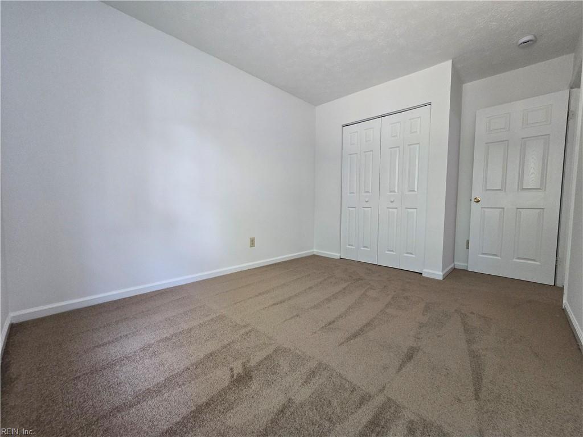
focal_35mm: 13
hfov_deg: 106.2
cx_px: 292
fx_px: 219
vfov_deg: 89.9
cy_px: 218
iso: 250
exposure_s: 1/60
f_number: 2.2
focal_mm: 2.2
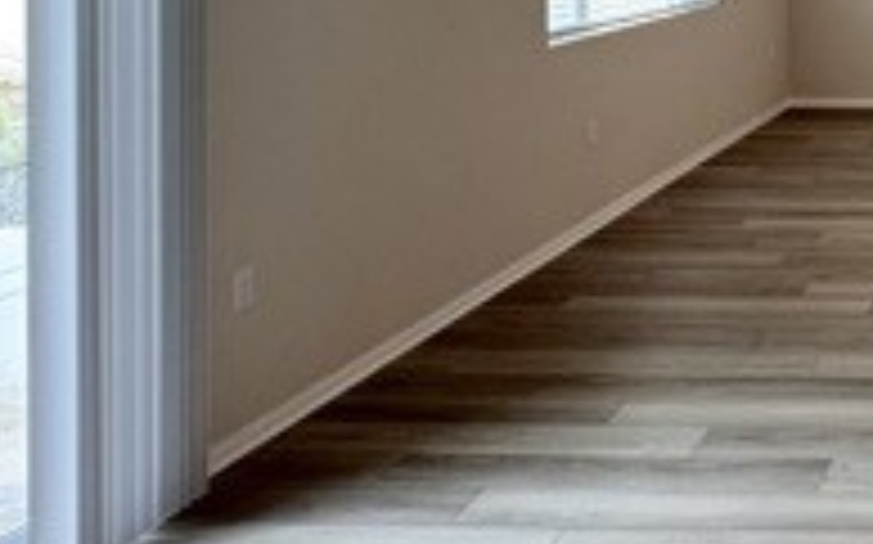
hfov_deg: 32.3
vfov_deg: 24.3
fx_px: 1165
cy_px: -76
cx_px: 1102
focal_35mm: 49
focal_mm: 2.22
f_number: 2.2
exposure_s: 1/120
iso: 100
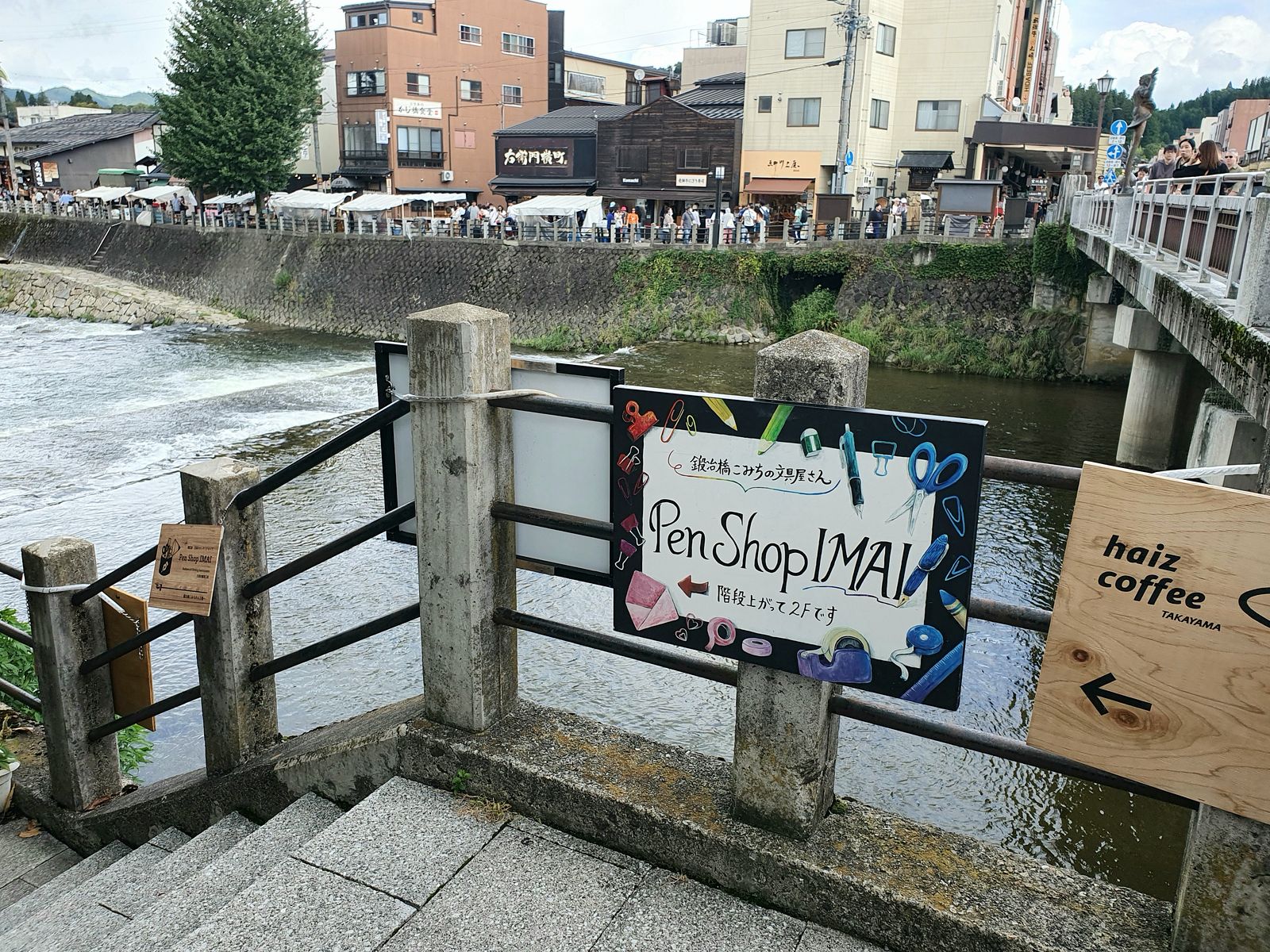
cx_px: 635
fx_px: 954
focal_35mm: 26
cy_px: 476
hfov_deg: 67.3
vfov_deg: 53.1
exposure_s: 1/385
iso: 50
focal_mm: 4.32
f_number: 2.4
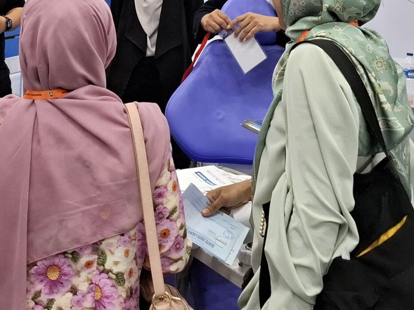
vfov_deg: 21.8
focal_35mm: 63
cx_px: 146
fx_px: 753
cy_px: -48
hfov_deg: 30.5
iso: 100
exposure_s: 1/100
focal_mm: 5.54
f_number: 1.8
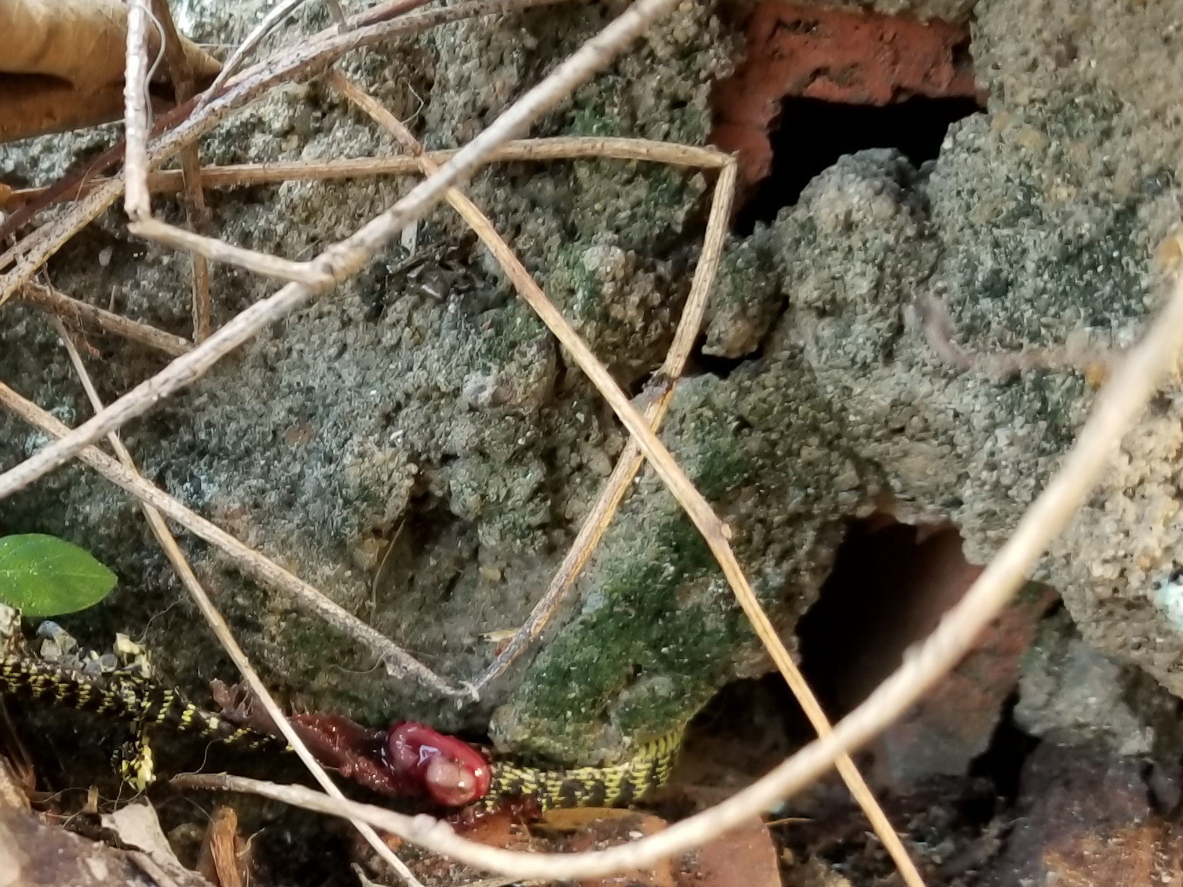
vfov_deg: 23.7
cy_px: 710
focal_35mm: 61
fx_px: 2085
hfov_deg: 29.0
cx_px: -76
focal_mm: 4.3
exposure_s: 1/50
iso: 125
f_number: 1.7
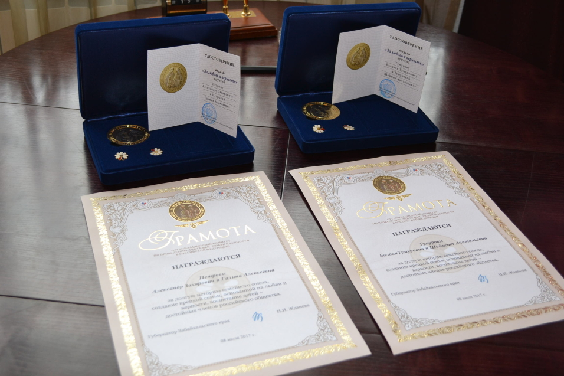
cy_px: 188
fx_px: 752
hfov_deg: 41.1
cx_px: 282
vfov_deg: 28.1
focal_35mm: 48
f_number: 4.8
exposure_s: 1/60
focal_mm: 32
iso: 400
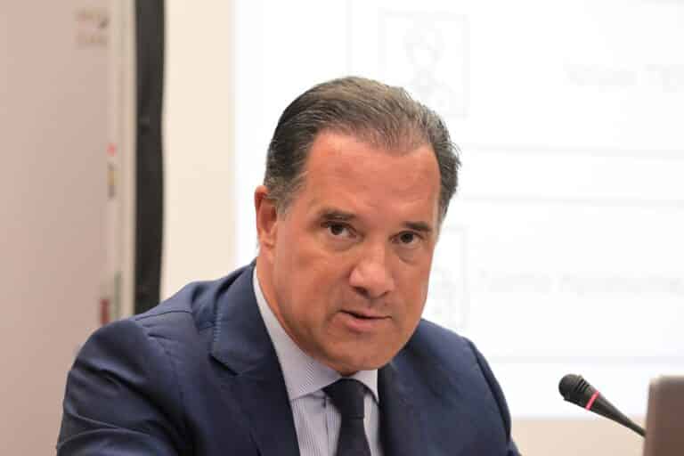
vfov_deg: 6.9
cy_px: 228
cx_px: 342
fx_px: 3800
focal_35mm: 200
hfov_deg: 10.3
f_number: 6.3
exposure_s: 1/320
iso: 8000
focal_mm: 200
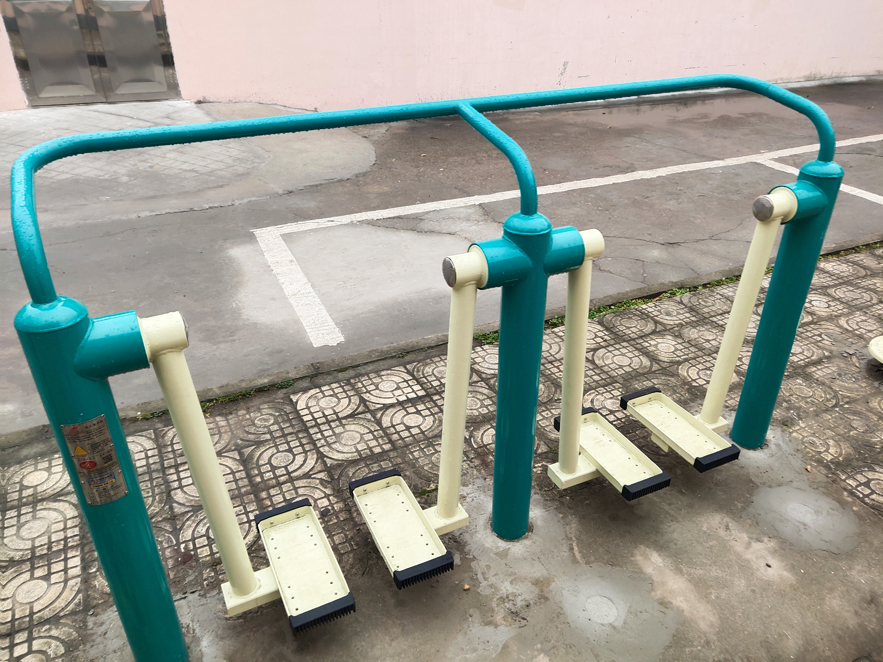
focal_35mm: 30
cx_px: 442
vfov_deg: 46.8
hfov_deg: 60.0
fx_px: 765
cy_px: 331
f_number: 1.79
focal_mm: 4.35
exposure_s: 1/1646
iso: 50
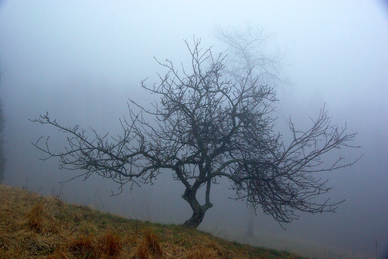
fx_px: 473
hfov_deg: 44.6
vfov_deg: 30.7
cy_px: 130
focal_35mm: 44
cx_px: 194
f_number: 6.7
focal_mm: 29.25
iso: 400
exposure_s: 1/90
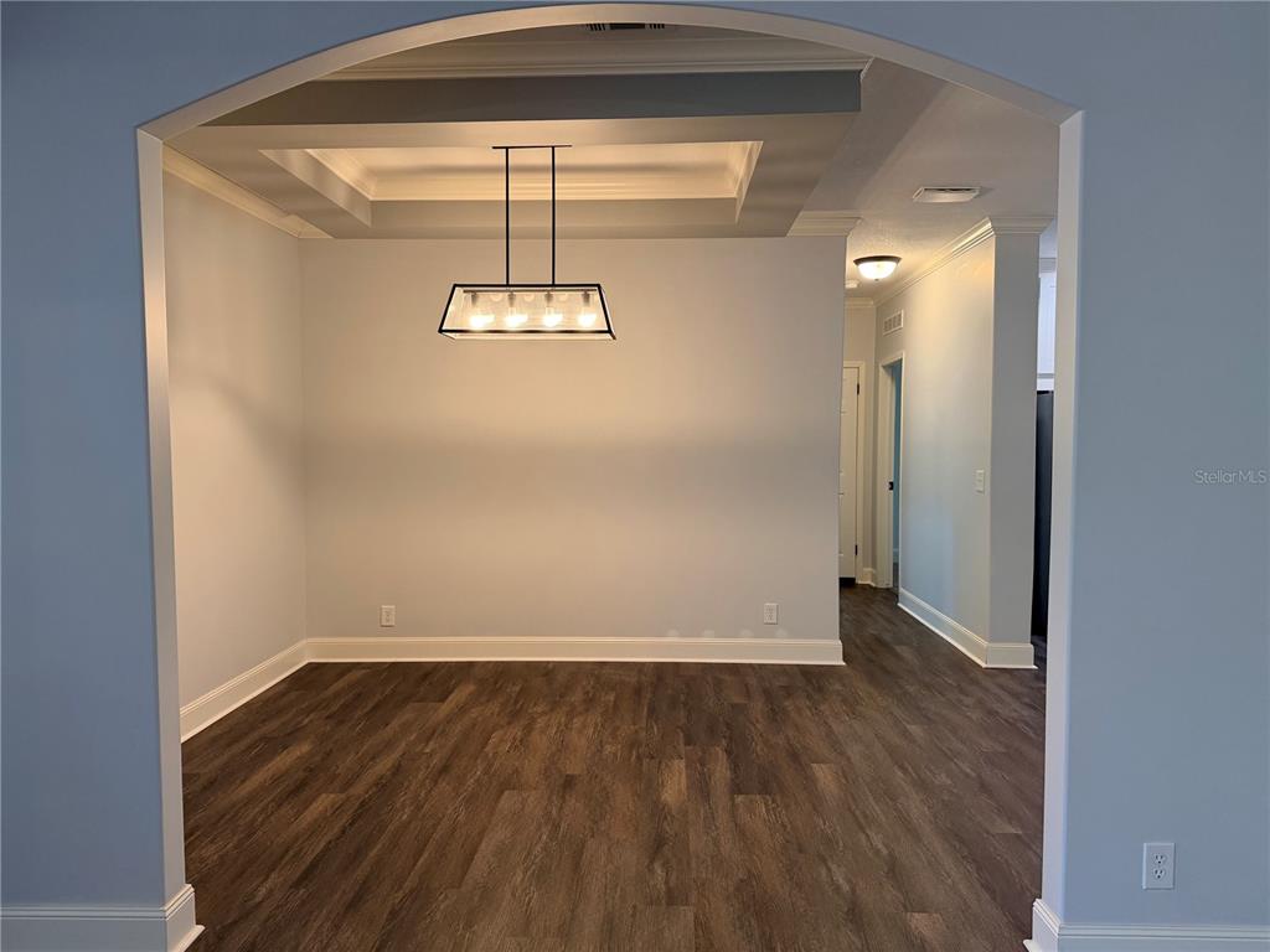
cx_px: 635
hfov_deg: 71.6
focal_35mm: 24
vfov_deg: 56.8
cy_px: 476
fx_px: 881
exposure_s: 1/120
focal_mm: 6.76
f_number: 1.78
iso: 250
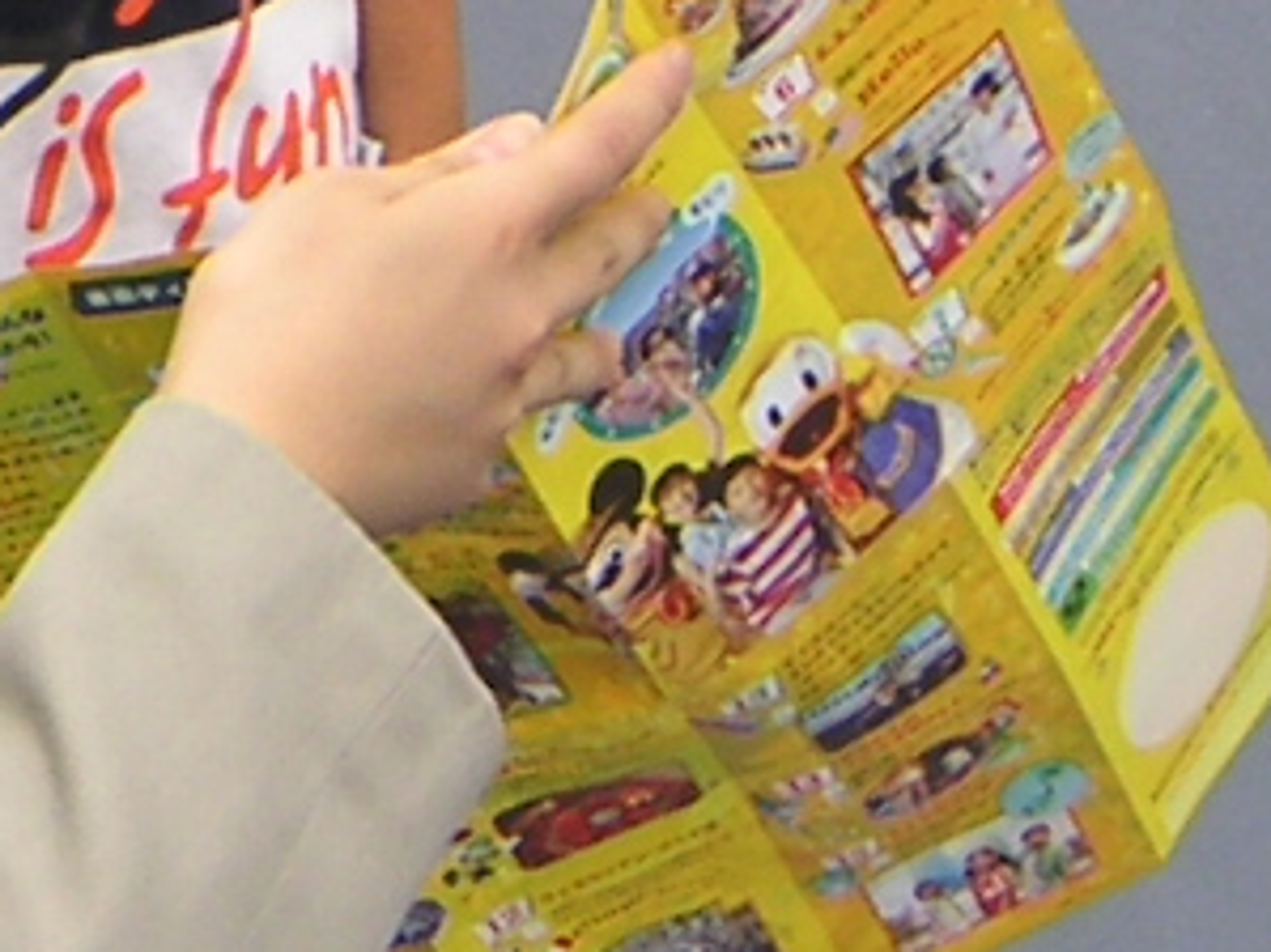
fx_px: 6606
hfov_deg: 10.7
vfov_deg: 8.1
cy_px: -251
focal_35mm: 180
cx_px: -463
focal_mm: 5.5
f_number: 2.9
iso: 64
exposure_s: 1/250
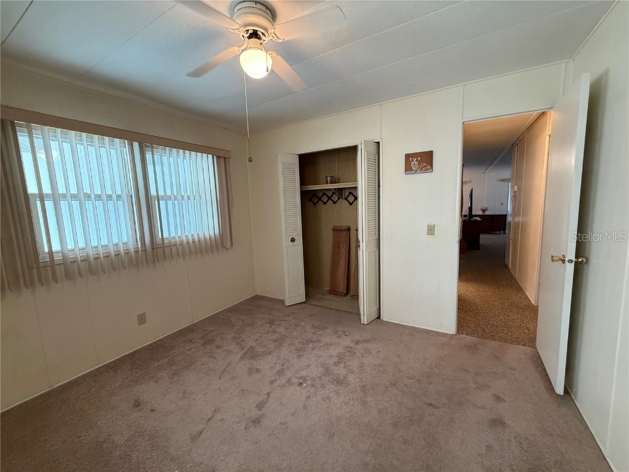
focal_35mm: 14
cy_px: 236
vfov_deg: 85.7
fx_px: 254
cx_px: 314
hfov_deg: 102.1
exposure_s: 1/60
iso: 250
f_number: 2.2
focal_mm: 2.22
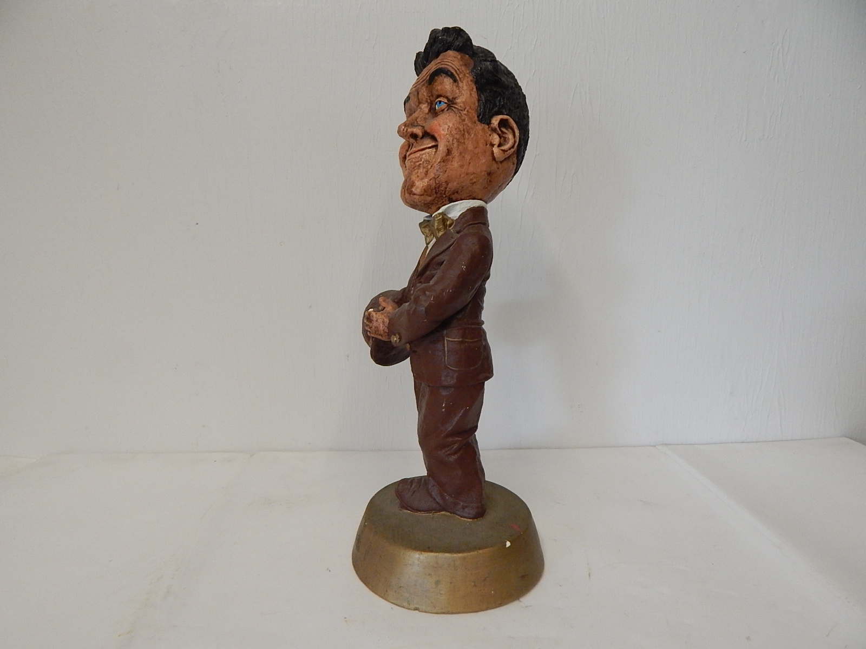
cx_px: 433
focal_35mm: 22
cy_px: 324
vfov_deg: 61.1
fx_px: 550
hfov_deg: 76.4
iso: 400
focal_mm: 4
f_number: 3
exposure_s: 1/100
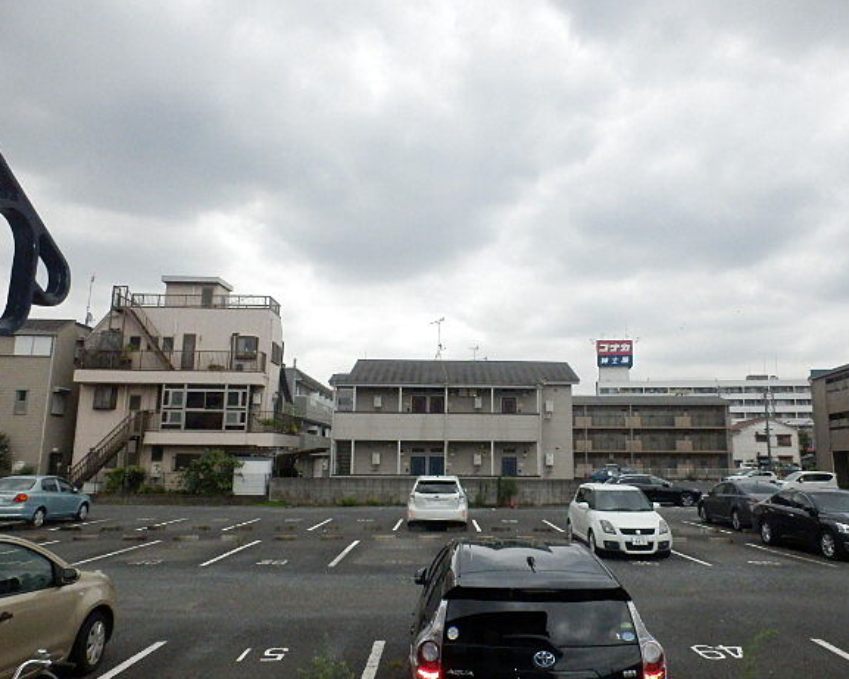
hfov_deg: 65.9
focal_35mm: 26
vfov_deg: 54.9
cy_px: 339
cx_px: 462
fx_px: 653
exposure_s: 1/2000
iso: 1600
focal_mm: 4.2
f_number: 7.9
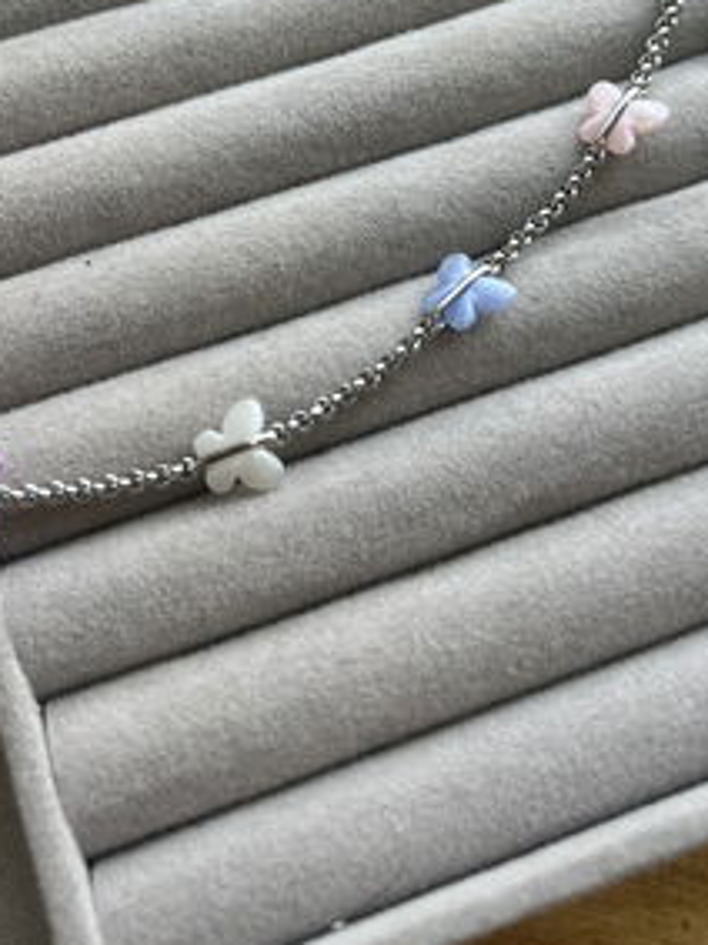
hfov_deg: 29.6
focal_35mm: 49
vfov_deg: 37.1
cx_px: 331
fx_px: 1337
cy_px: 145
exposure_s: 1/121
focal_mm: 5.7
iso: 32
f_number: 1.5
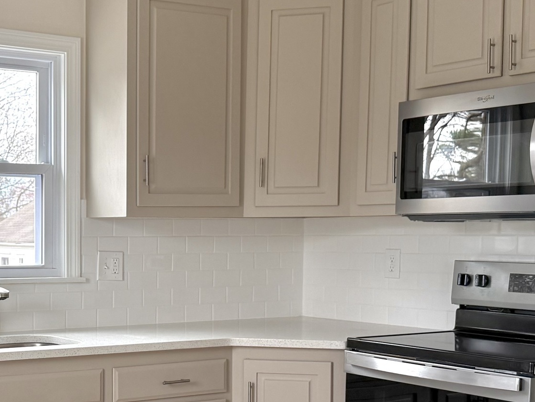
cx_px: 76
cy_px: 296
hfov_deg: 28.5
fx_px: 1020
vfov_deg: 22.1
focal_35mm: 66
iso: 160
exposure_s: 1/228
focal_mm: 6.76
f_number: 1.78
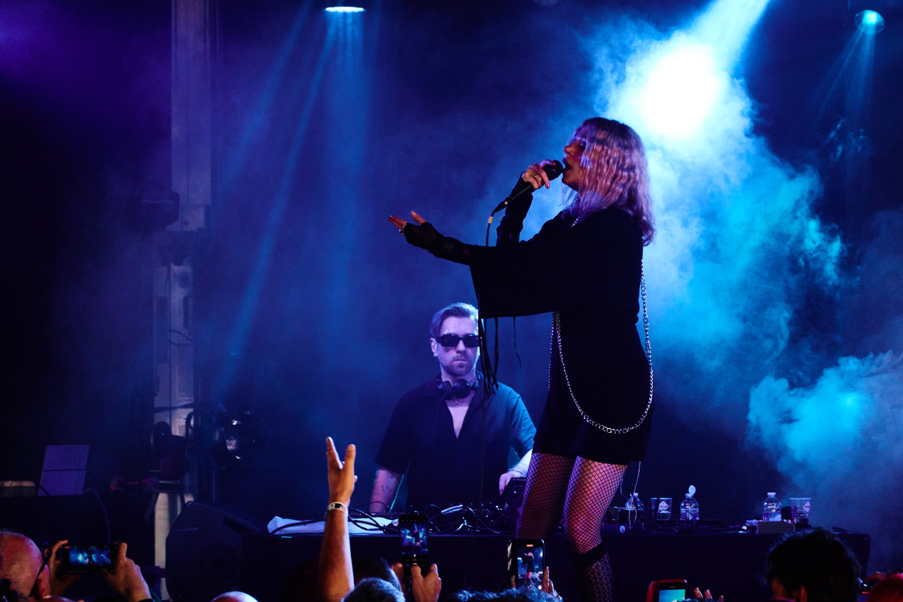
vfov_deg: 6.9
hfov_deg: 10.3
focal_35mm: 200
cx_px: 452
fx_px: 5016
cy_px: 301
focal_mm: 72
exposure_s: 1/200
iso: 1250
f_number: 4.5
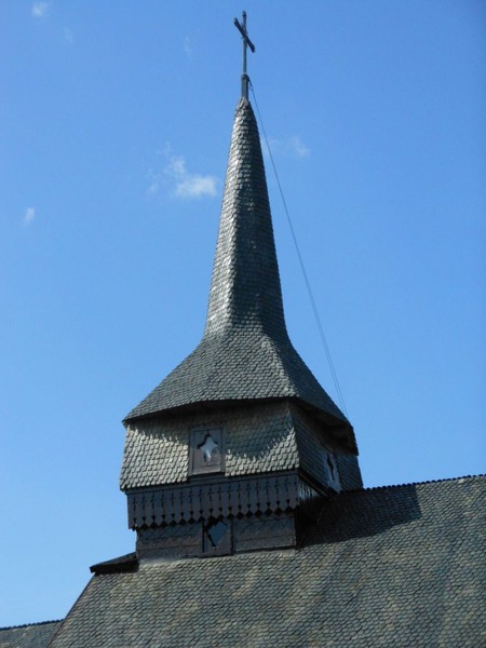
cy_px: 324
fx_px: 1629
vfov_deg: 22.5
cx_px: 243
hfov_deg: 17.0
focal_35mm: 87
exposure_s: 1/320
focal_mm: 15.5
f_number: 14.4
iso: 400
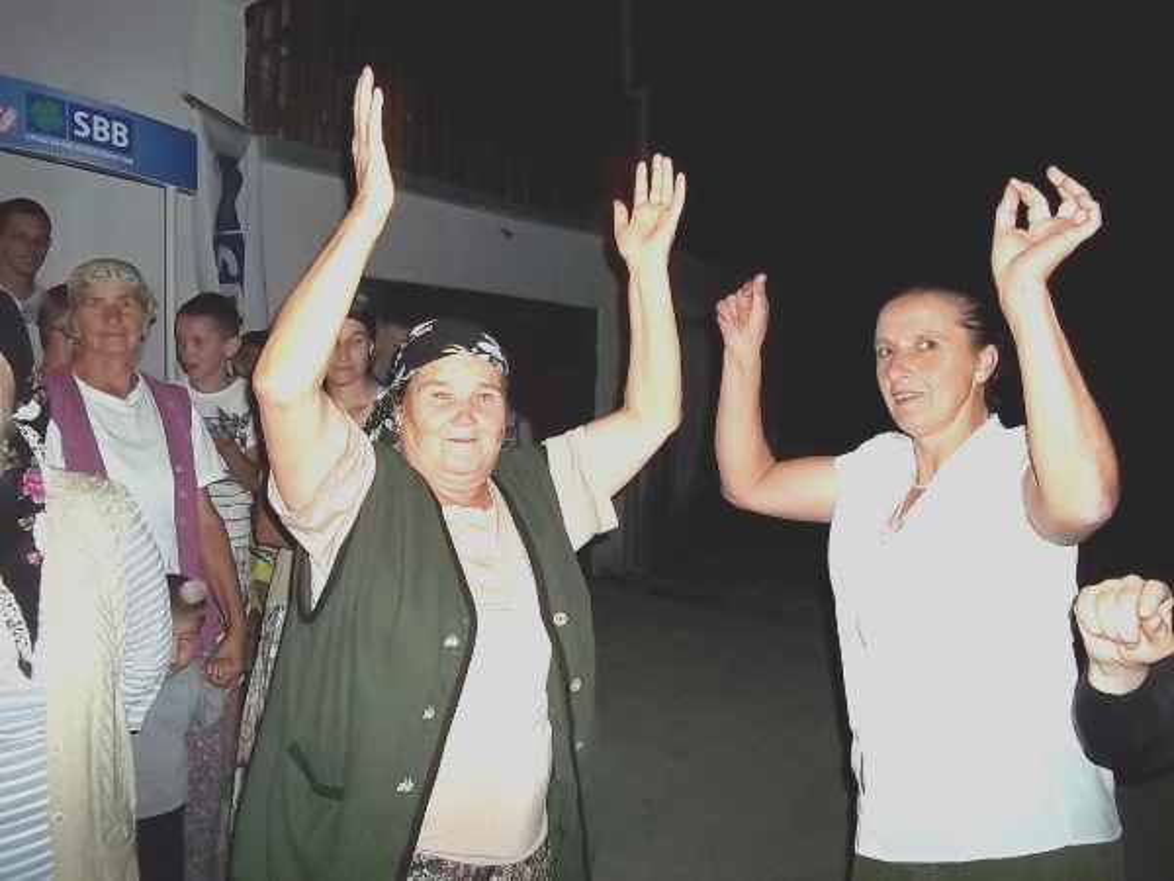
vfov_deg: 44.2
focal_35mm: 32
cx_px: 587
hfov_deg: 56.8
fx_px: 1085
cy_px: 440
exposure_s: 1/30
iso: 80
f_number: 2.9
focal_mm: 5.7
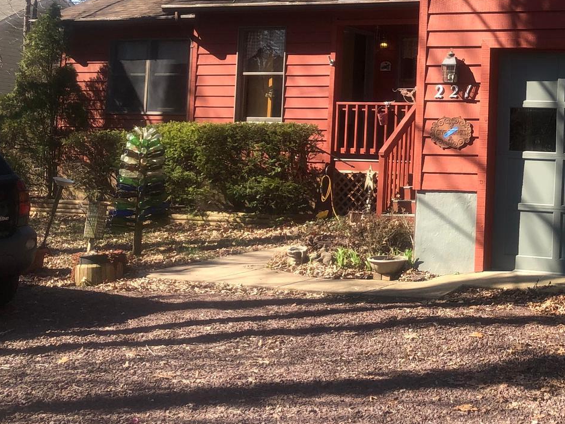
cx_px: 585
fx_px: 996
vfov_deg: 23.6
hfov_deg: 29.3
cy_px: 79
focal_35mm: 61
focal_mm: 4
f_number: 1.8
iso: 20
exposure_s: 1/592
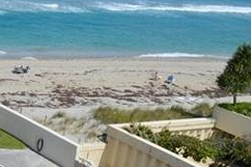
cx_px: -86
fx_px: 690
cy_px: 239
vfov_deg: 13.2
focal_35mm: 99
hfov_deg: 18.9
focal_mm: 20
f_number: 9
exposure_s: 1/320
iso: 100
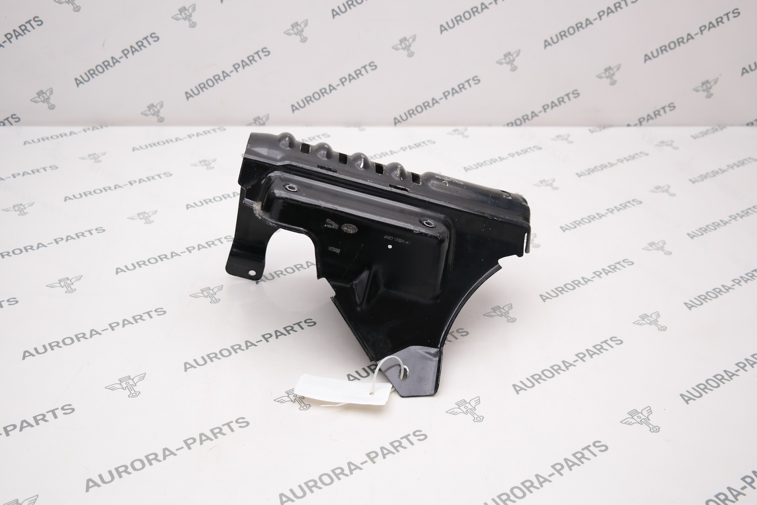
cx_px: 378
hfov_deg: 47.4
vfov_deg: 32.6
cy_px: 252
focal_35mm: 41
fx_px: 862
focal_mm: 27
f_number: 4
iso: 200
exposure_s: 1/100
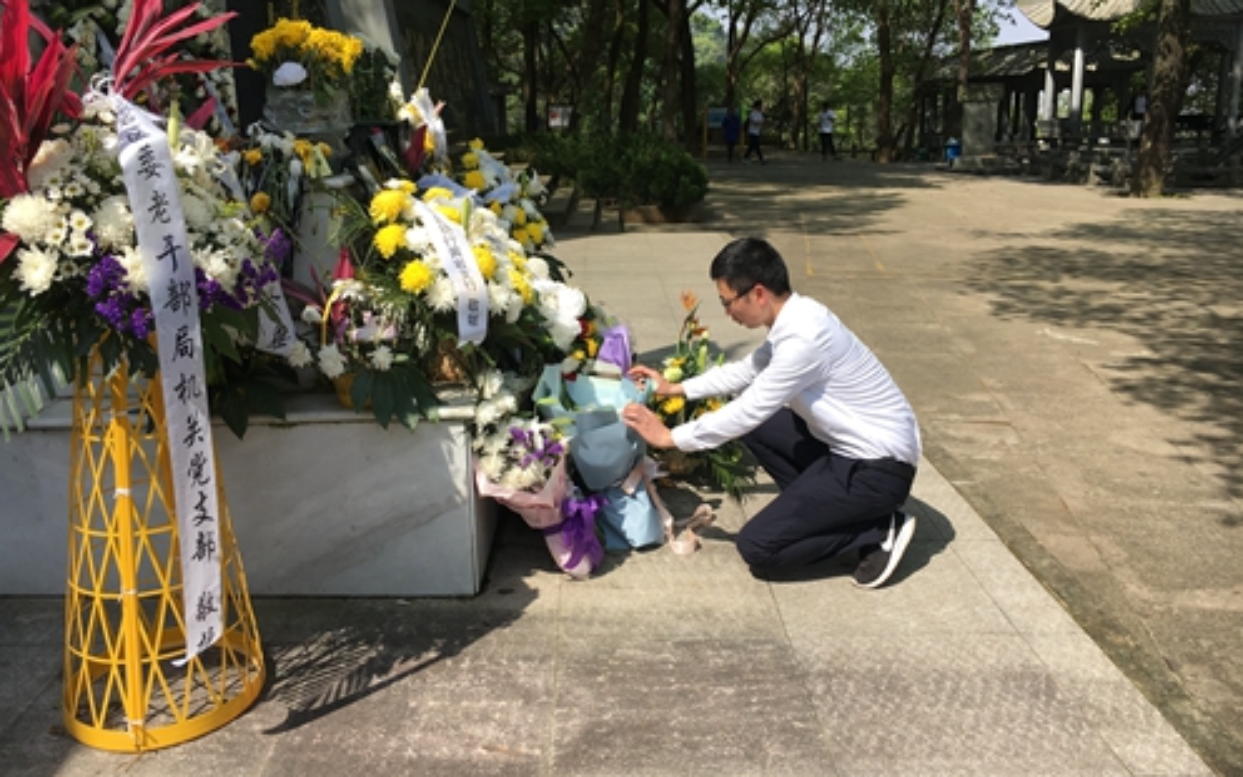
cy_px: 352
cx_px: 619
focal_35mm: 31
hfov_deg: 61.2
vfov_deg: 40.6
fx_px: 1050
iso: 25
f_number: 2.2
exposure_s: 1/1221
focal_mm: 4.15
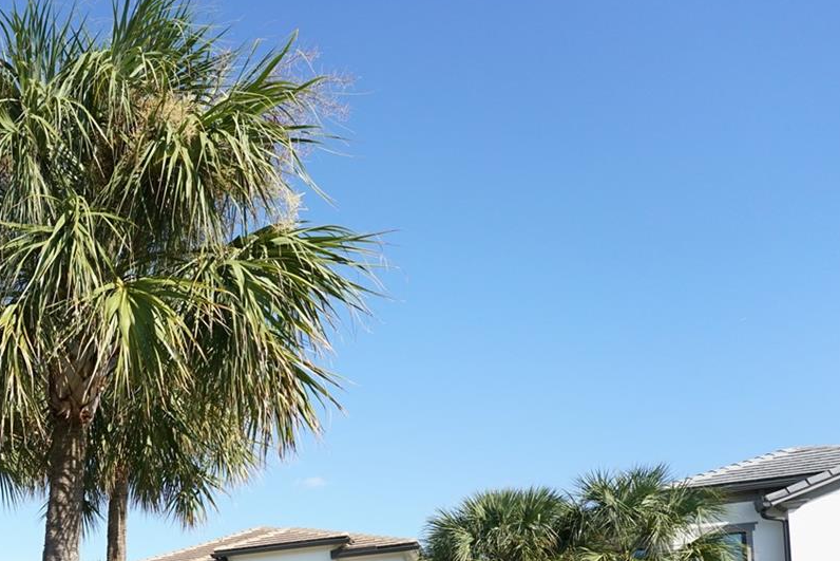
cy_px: 658
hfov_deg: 39.9
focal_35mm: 36
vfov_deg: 31.5
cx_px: -140
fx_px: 840
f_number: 7.1
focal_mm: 14
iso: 640
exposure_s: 1/1250
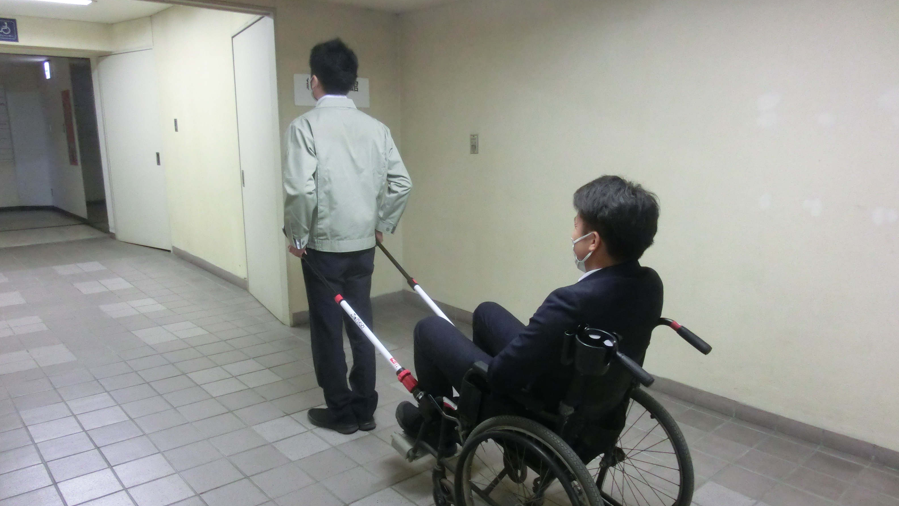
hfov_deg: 69.9
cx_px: 441
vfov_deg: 42.8
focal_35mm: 27
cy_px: 293
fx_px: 644
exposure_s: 1/30
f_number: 3
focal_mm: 4.24
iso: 800
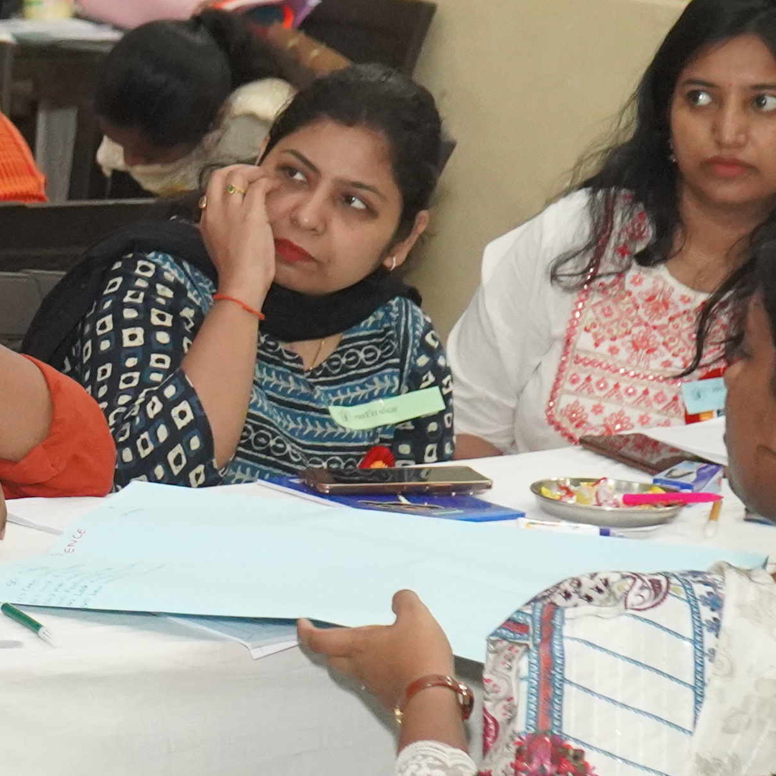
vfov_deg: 10.4
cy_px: 363
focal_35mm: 168
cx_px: -460
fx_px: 4261
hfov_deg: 10.0
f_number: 4
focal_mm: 40
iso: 6400
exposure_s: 1/160
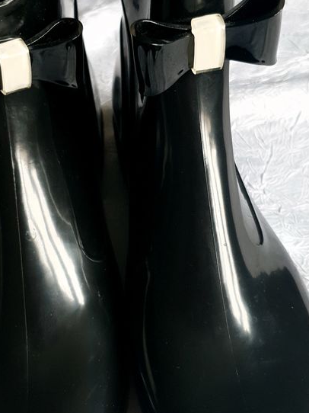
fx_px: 572
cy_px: 196
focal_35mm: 48
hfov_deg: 30.2
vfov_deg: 39.7
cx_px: 148
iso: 160
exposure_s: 1/50
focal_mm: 4.3
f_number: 1.5
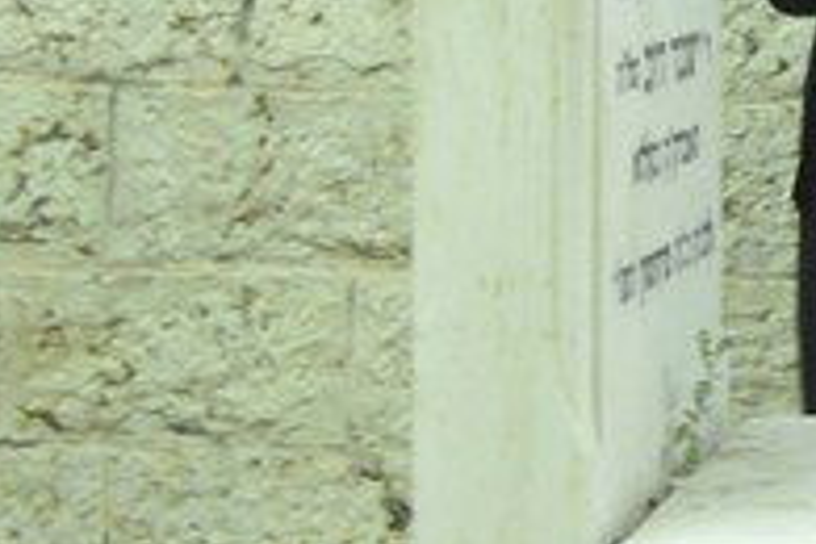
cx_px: 1490
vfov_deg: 7.4
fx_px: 4170
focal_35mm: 184
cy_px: 31
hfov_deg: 10.5
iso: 2000
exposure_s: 1/25
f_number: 4.2
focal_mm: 30
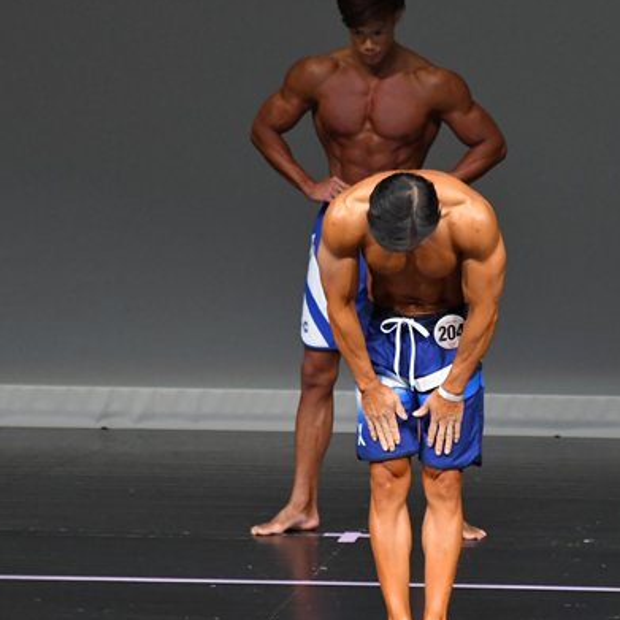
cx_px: 462
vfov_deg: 3.3
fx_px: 10760
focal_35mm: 531
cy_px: 325
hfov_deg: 3.3
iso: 4000
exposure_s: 1/400
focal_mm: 210
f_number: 5.6
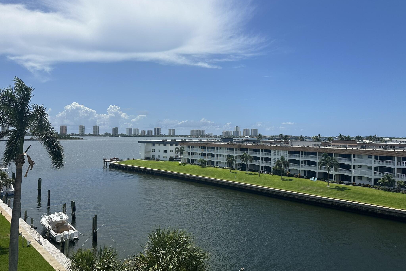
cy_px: 135
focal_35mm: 25
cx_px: 203
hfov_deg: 71.5
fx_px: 282
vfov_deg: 51.3
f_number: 1.78
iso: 80
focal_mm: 6.86
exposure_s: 1/8929
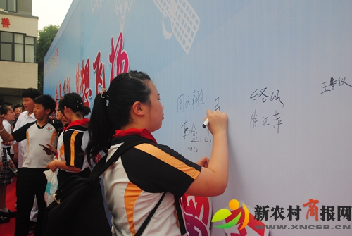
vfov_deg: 40.1
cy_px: 118
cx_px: 176
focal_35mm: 33
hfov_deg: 57.2
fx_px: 323
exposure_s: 1/250
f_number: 8
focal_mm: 22
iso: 400
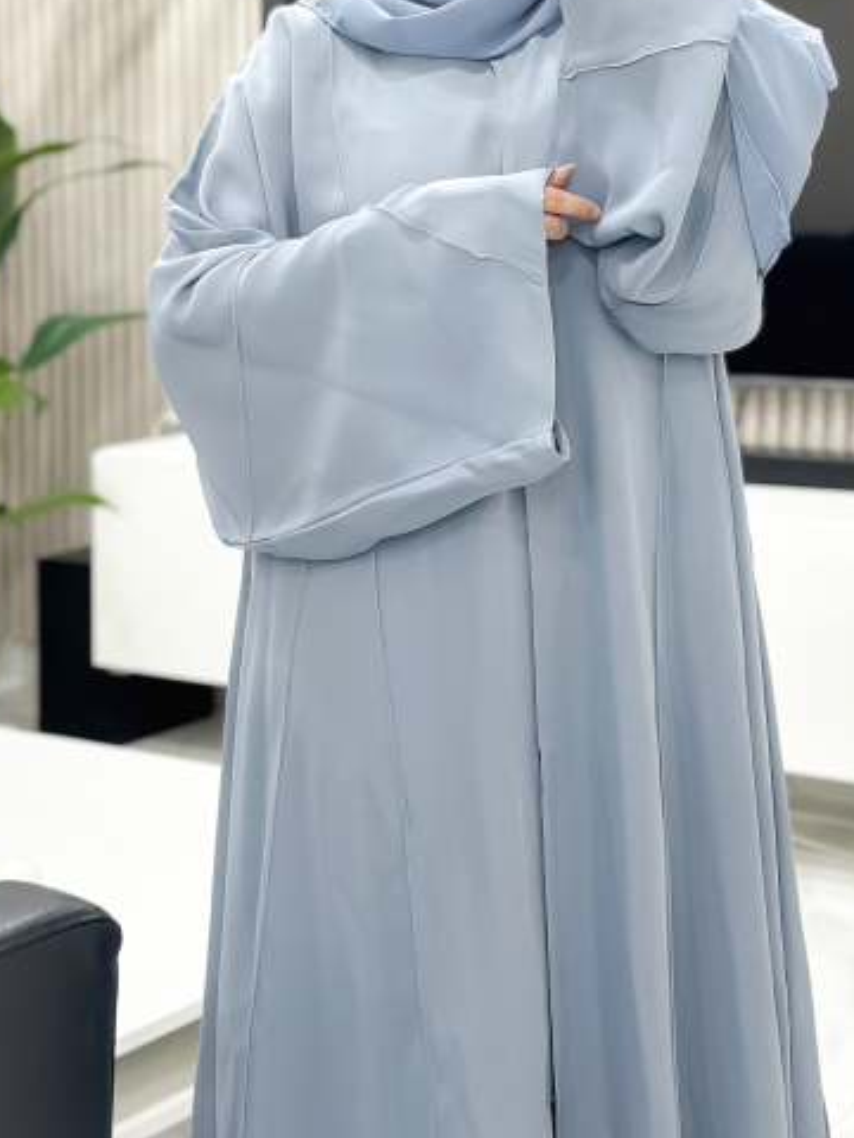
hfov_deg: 19.6
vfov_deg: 25.7
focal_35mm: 75
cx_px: 487
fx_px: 2467
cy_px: 284
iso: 160
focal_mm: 6.86
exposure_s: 1/60
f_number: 1.8
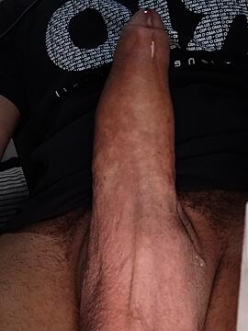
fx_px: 191
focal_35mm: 20
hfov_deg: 66.0
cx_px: 124
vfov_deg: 81.7
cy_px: 166
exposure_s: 1/25
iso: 640
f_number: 2
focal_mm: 3.52
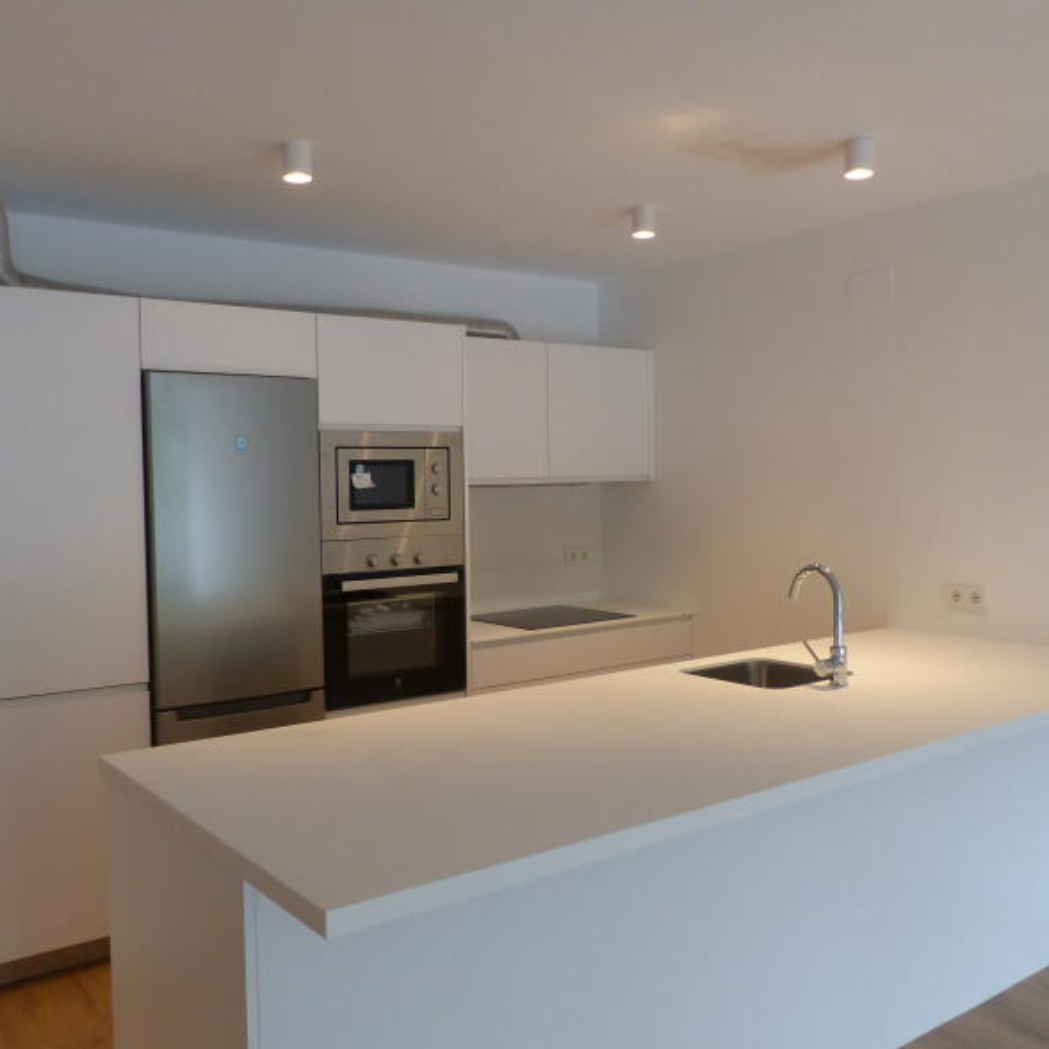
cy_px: 531
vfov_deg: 54.0
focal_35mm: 30
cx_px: 495
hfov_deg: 54.0
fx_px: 1029
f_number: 2.8
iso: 250
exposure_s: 1/60
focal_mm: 4.5
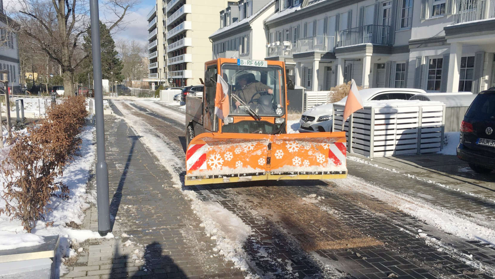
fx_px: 420
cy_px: 154
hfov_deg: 61.0
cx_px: 246
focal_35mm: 32
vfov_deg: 36.6
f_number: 2.2
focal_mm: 4.15
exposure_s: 1/2959
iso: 25
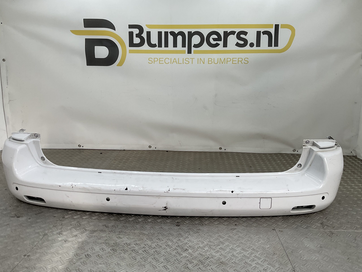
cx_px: 181
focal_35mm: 29
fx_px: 303
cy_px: 136
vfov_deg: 48.2
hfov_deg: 61.7
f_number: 1.8
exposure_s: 1/259
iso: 16
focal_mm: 3
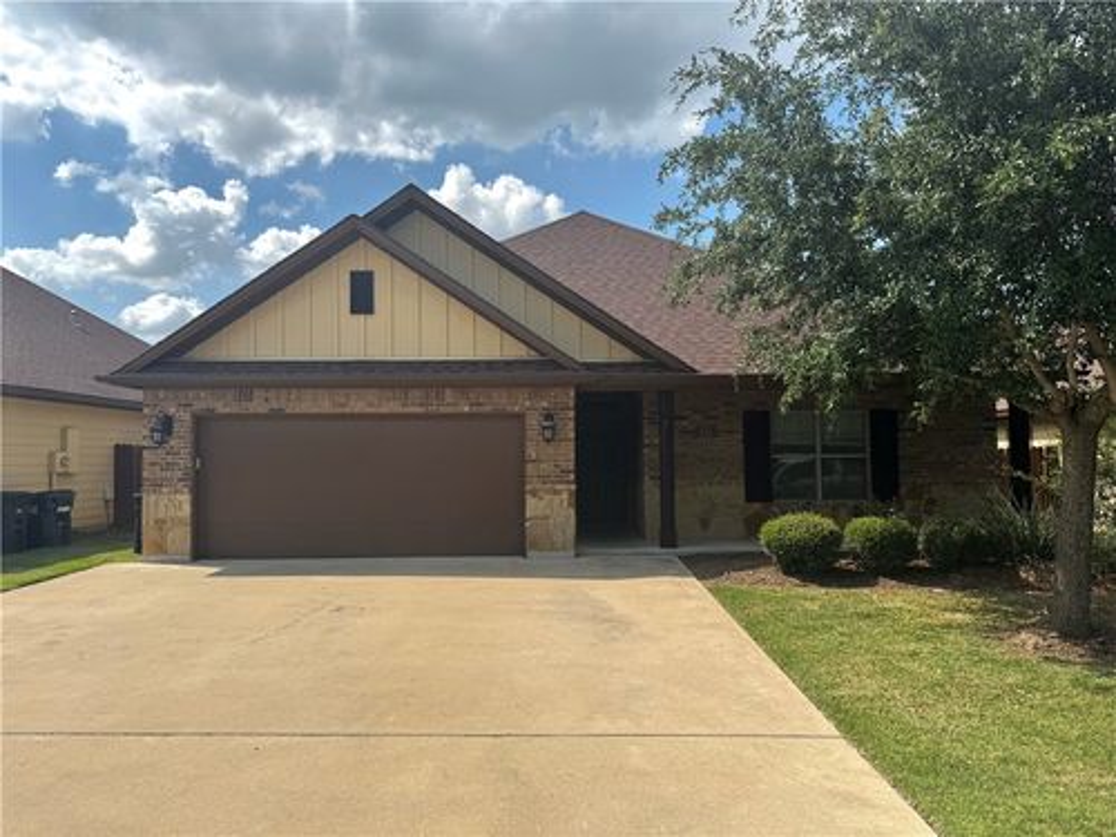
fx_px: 774
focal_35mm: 24
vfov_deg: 56.8
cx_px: 558
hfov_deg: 71.6
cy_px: 418
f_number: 1.78
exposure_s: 1/6410
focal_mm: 6.76
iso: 80
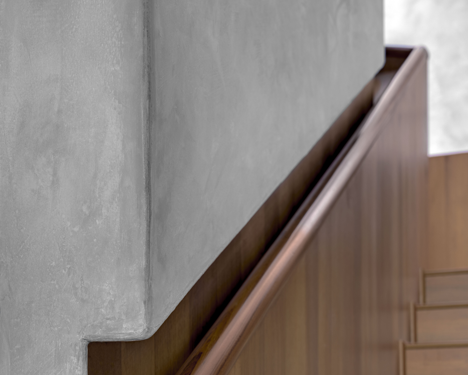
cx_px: 233
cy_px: 324
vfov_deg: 25.6
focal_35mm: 58
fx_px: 803
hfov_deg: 32.5
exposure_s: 2
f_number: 5.6
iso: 200
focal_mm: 41
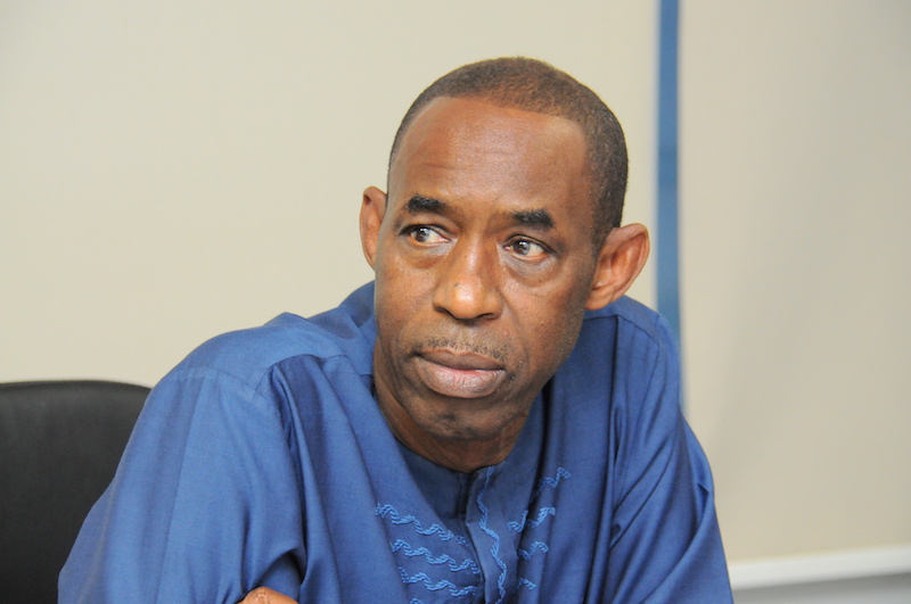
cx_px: 456
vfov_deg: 9.6
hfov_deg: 14.4
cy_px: 302
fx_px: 3601
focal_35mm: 142
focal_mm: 95
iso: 2000
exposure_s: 1/160
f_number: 5.6
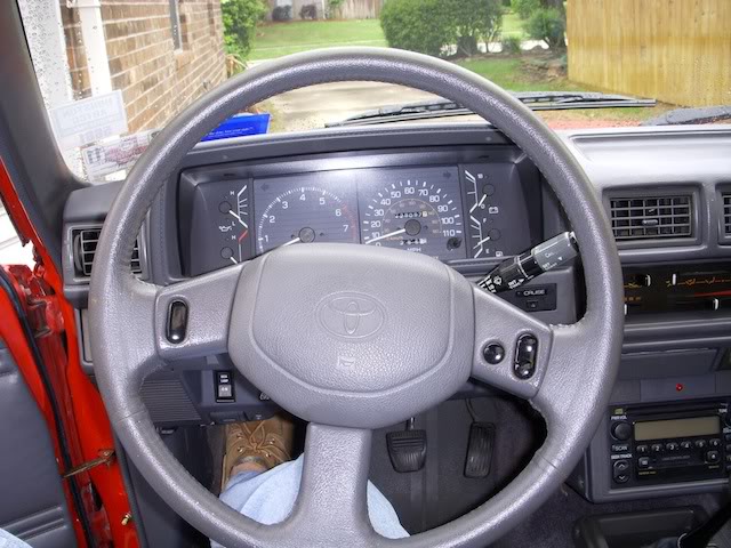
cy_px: 274
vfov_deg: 37.7
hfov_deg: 49.0
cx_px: 366
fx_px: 802
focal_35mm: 38
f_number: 3.3
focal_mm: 6.3
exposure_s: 1/30
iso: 100
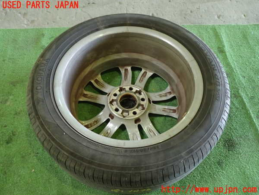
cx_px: 130
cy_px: 98
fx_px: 224
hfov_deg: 60.0
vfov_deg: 46.8
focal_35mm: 30
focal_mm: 5.4
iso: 500
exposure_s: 1/30
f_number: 2.3
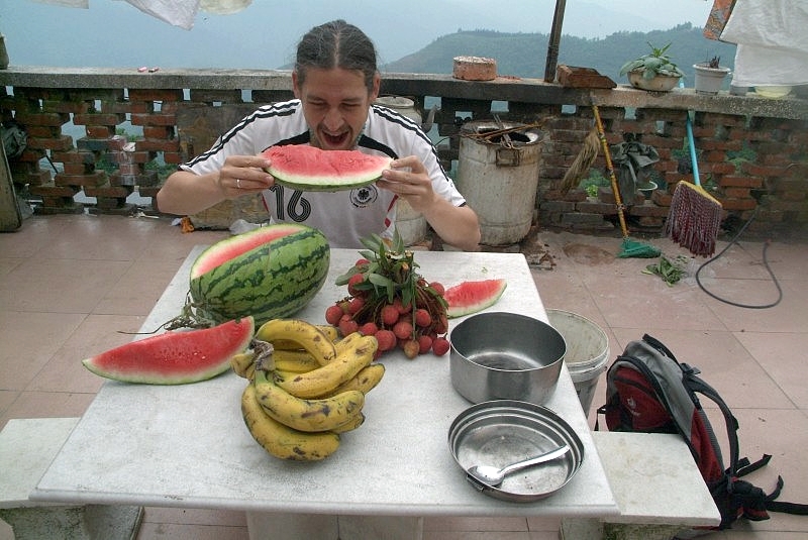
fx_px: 607
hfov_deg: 67.3
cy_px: 270
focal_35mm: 27
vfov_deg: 48.0
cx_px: 404
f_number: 13
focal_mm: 18
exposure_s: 1/750
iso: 1600
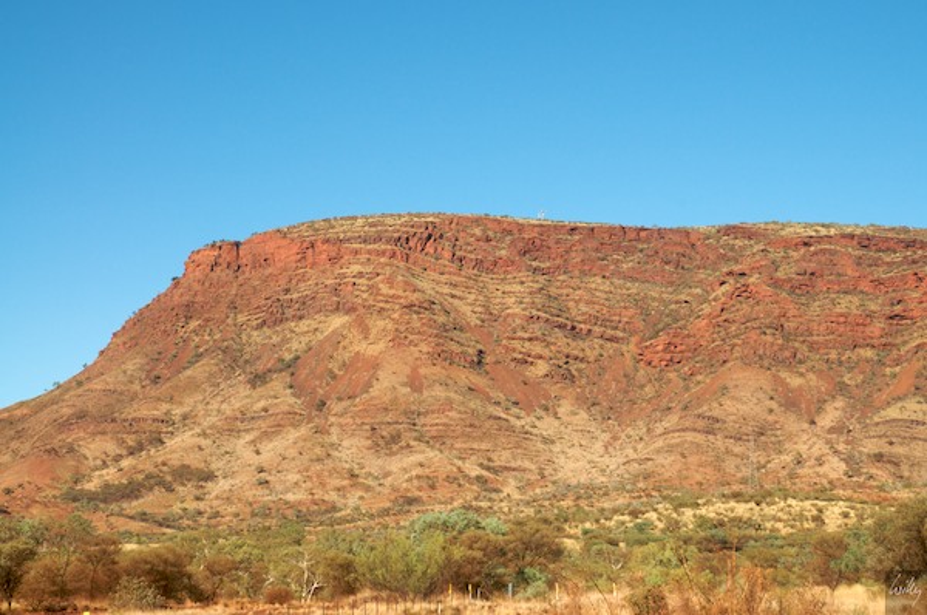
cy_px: 308
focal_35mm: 82
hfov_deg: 24.7
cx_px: 464
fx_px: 2121
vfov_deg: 16.5
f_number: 11
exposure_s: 1/500
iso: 320
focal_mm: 55
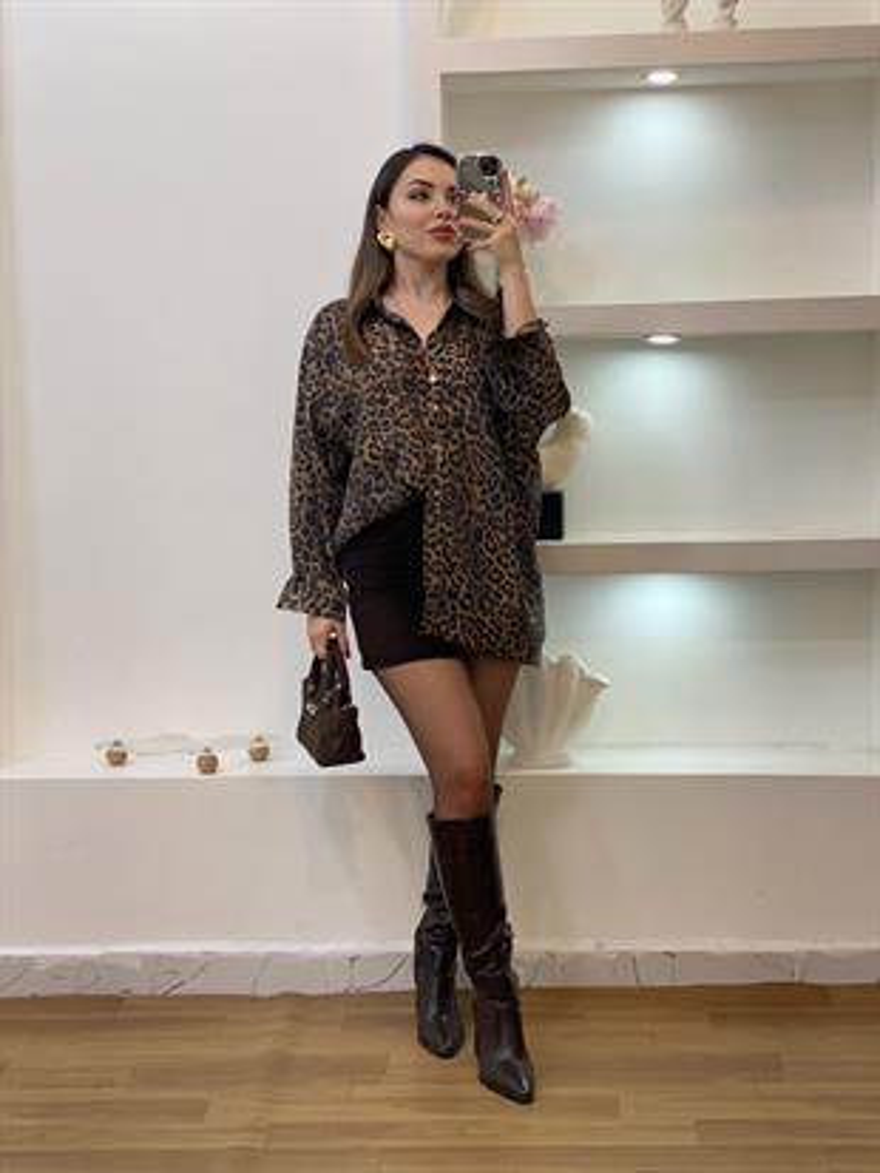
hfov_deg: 28.0
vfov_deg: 36.8
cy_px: 586
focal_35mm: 52
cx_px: 440
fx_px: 1762
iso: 80
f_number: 2
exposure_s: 1/100
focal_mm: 6
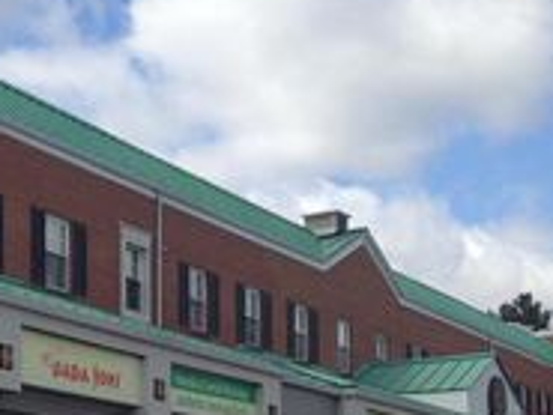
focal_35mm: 89
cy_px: 467
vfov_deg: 16.1
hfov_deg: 20.5
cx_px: -114
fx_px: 1423
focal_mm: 4.12
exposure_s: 1/1261
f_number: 2.4
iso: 50
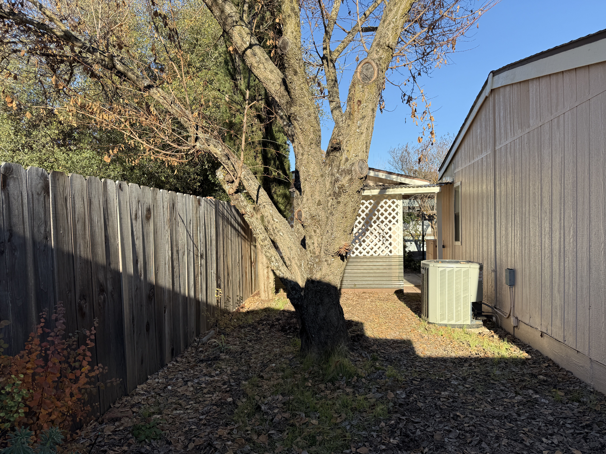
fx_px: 438
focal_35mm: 25
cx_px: 314
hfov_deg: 69.4
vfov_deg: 54.9
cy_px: 236
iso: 80
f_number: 1.78
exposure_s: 1/2000
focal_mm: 6.76
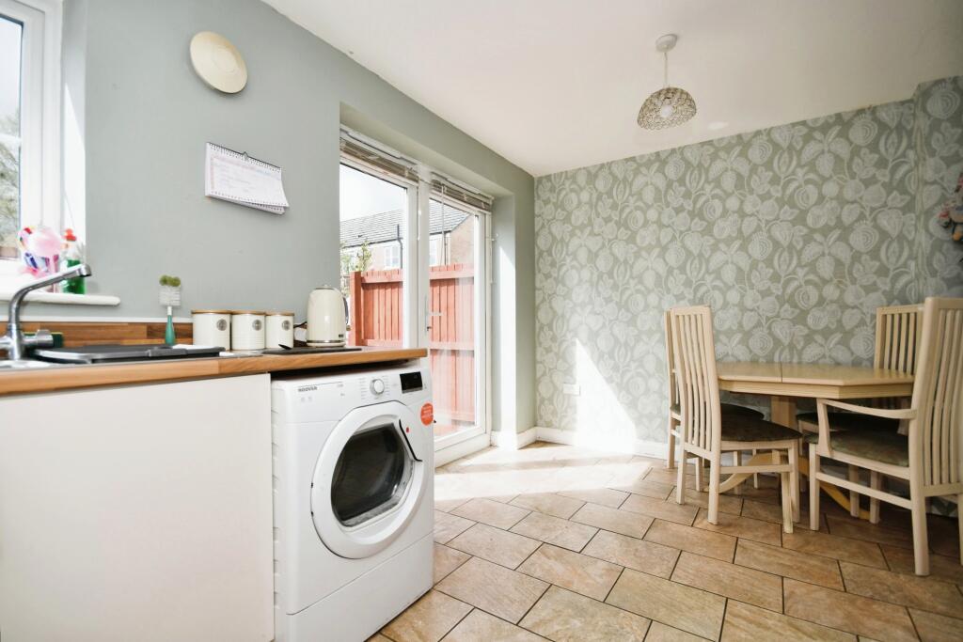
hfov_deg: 96.7
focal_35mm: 16
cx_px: 482
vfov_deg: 73.8
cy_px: 321
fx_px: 428
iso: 200
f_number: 8
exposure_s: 1/160
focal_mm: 11
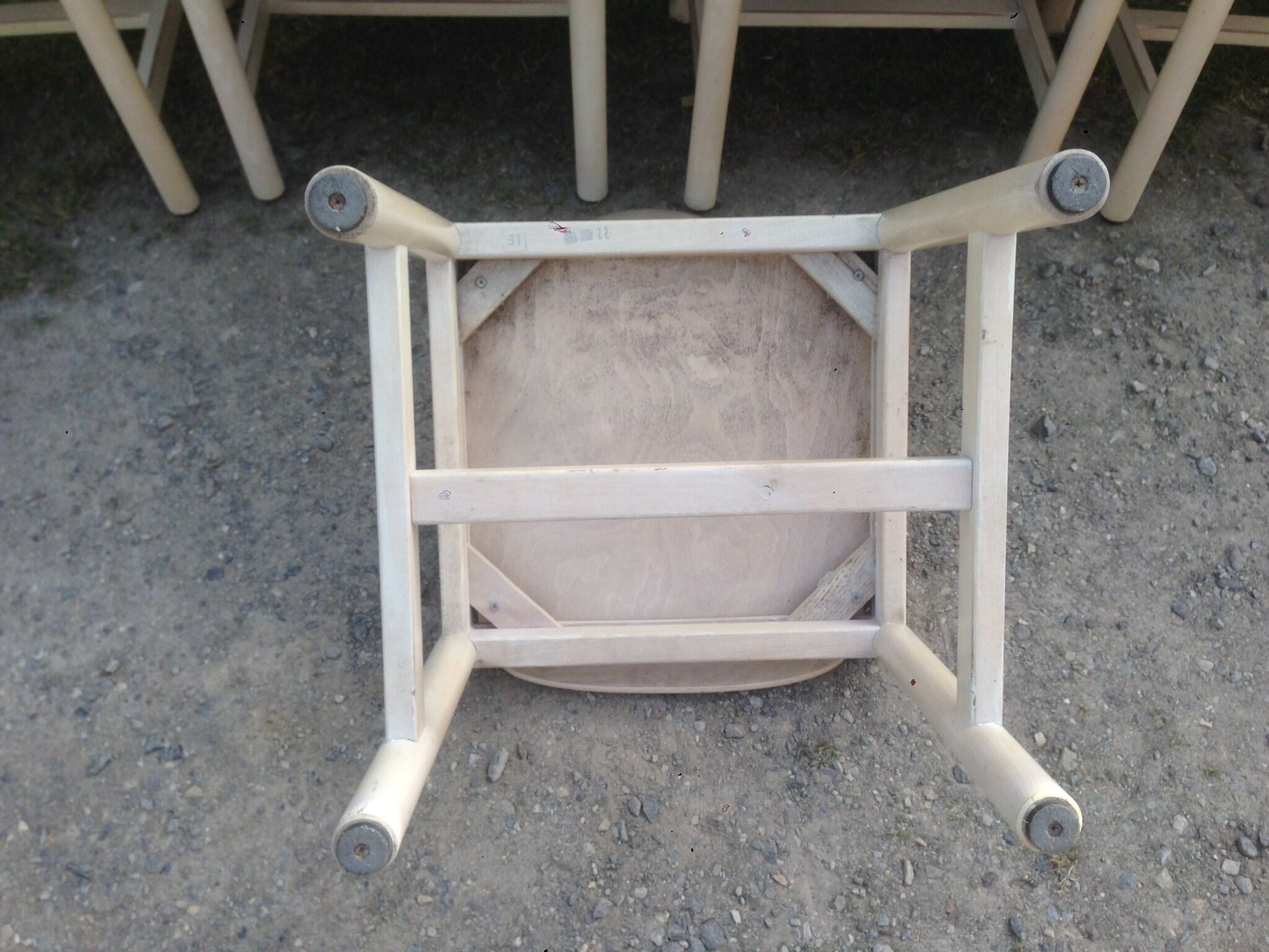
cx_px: 634
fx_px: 1210
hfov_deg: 55.4
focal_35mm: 33
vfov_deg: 42.9
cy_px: 476
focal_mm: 4.12
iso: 50
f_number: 2.4
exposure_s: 1/547
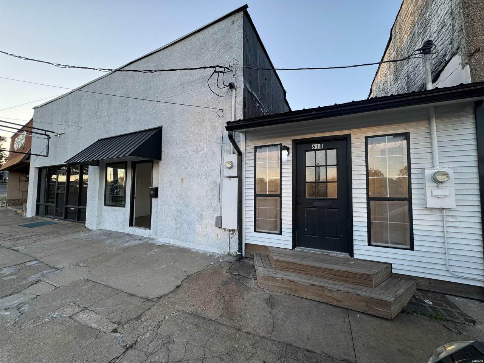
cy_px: 182
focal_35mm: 14
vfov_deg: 85.7
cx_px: 242
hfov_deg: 102.1
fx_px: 196
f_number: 2.2
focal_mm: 2.22
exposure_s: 1/188
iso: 40
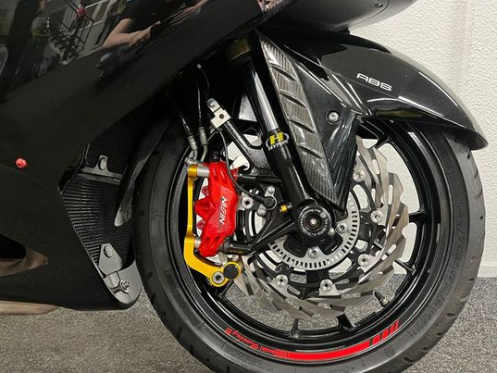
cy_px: 205
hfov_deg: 57.9
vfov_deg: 45.4
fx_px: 445
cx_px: 294
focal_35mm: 31
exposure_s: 1/50
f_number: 1.6
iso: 500
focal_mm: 5.1
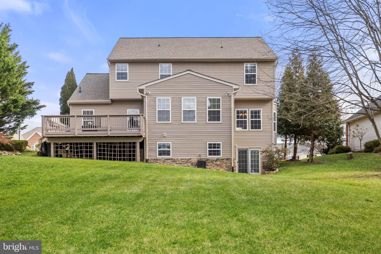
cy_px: 127
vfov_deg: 43.6
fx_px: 317
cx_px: 190
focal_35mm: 30
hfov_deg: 61.9
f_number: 8
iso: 400
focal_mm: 20
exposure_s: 1/320
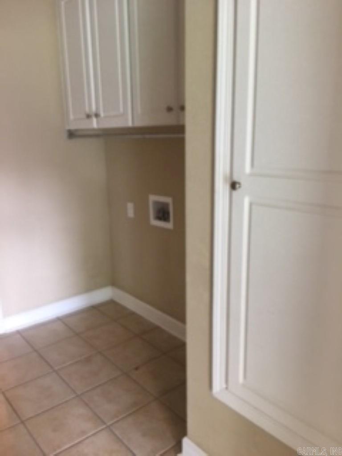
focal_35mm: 29
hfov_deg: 48.2
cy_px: 228
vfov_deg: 61.7
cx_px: 171
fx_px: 382
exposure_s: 1/15
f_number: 2.2
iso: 50
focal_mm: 4.15
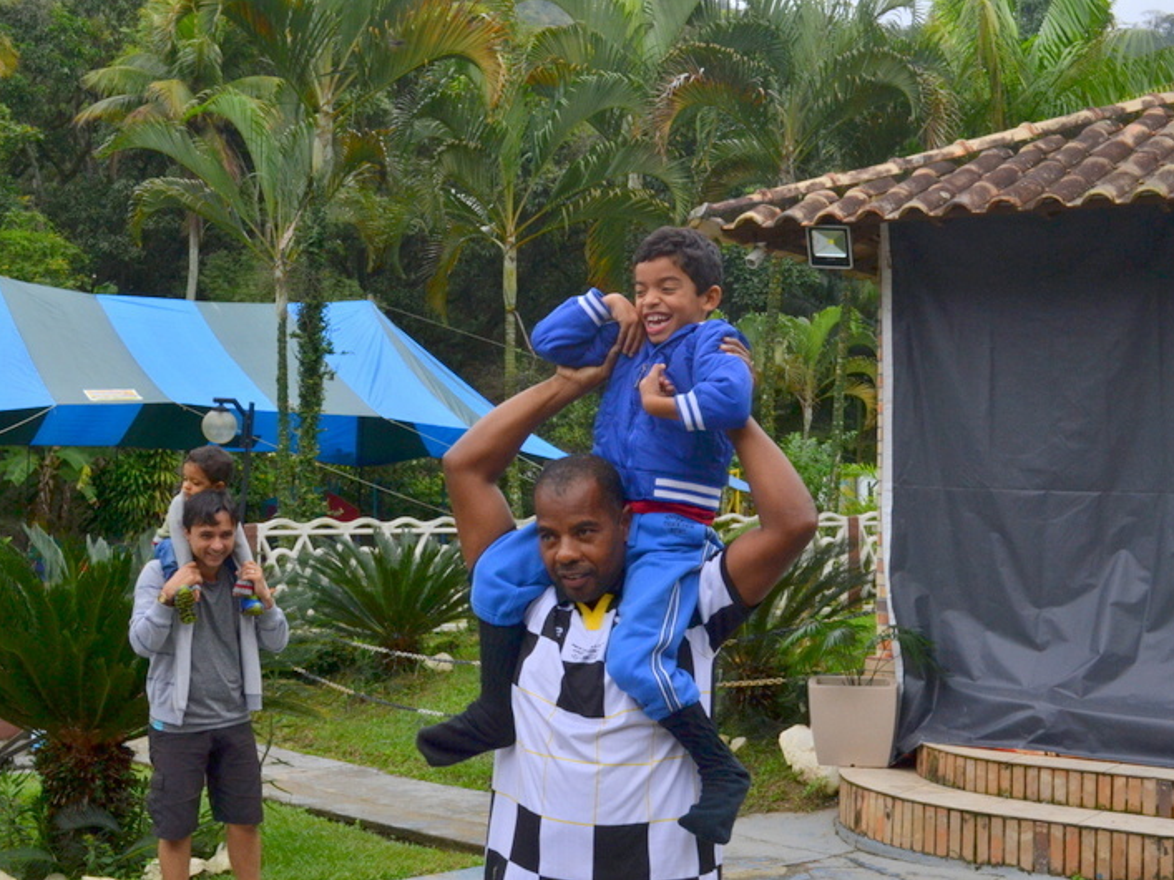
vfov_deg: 29.7
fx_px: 1662
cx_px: 556
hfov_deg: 38.9
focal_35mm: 49
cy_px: 440
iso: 400
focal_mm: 30
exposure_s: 1/160
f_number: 16
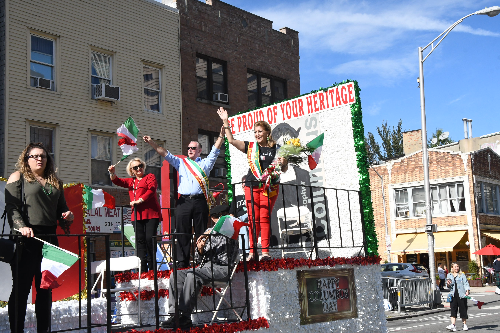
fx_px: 681
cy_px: 166
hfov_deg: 40.3
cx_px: 246
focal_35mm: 49
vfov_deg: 27.5
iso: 1250
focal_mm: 32
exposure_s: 1/1000
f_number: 16
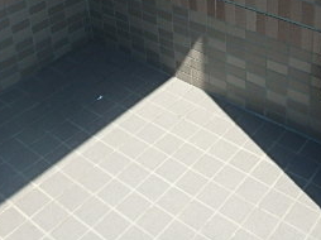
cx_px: 225
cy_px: -39
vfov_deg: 25.1
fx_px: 491
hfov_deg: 35.7
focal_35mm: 53
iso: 125
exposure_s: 1/400
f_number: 3.5
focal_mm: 3.7
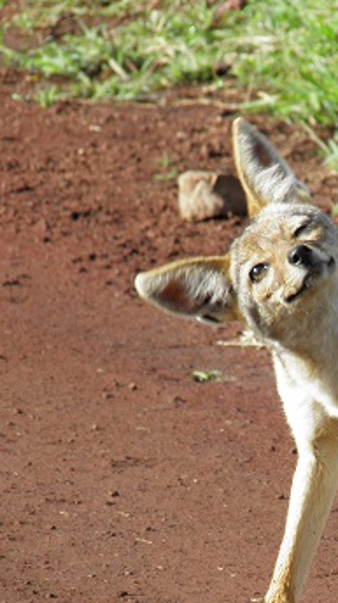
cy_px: 379
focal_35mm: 789
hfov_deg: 1.5
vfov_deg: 2.7
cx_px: 415
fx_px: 12596
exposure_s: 1/250
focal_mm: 74.5
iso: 50
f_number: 4.5
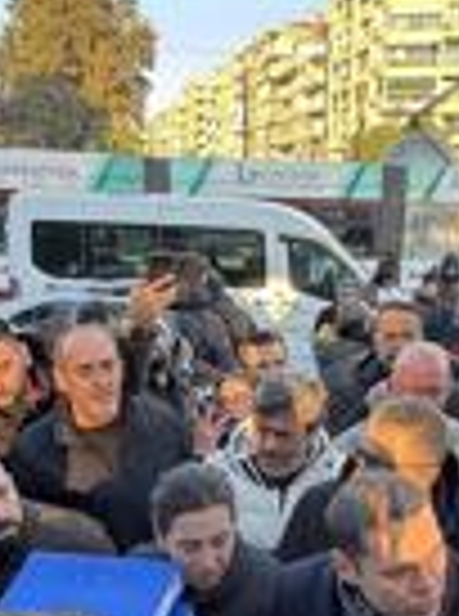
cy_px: 490
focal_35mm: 42
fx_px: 746
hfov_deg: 33.9
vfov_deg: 42.9
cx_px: 299
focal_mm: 2.22
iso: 64
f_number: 2.2
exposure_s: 1/99
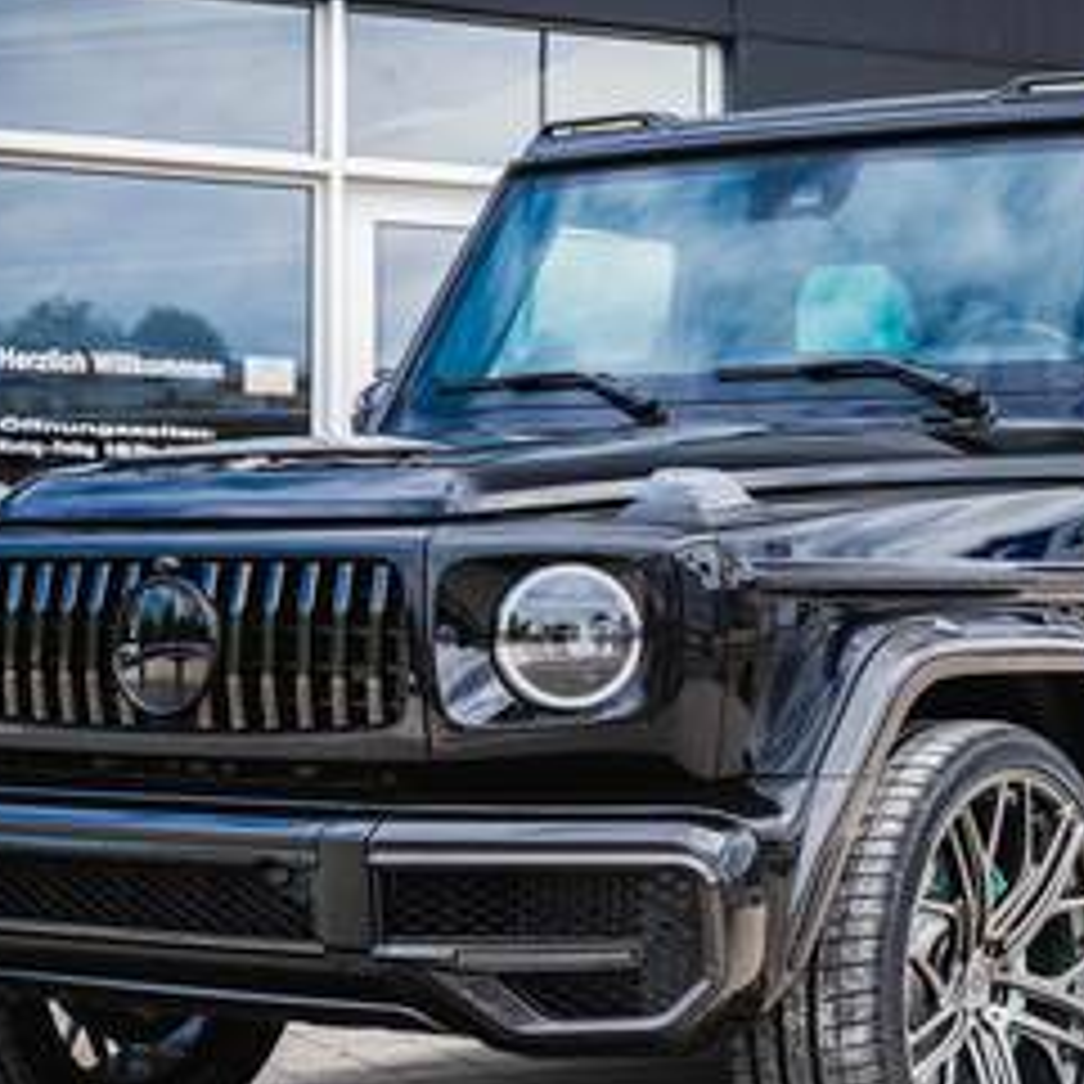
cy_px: 571
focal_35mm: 80
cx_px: 783
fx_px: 2834
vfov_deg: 21.6
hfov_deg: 21.5
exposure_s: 1/320
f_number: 5
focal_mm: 42
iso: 640
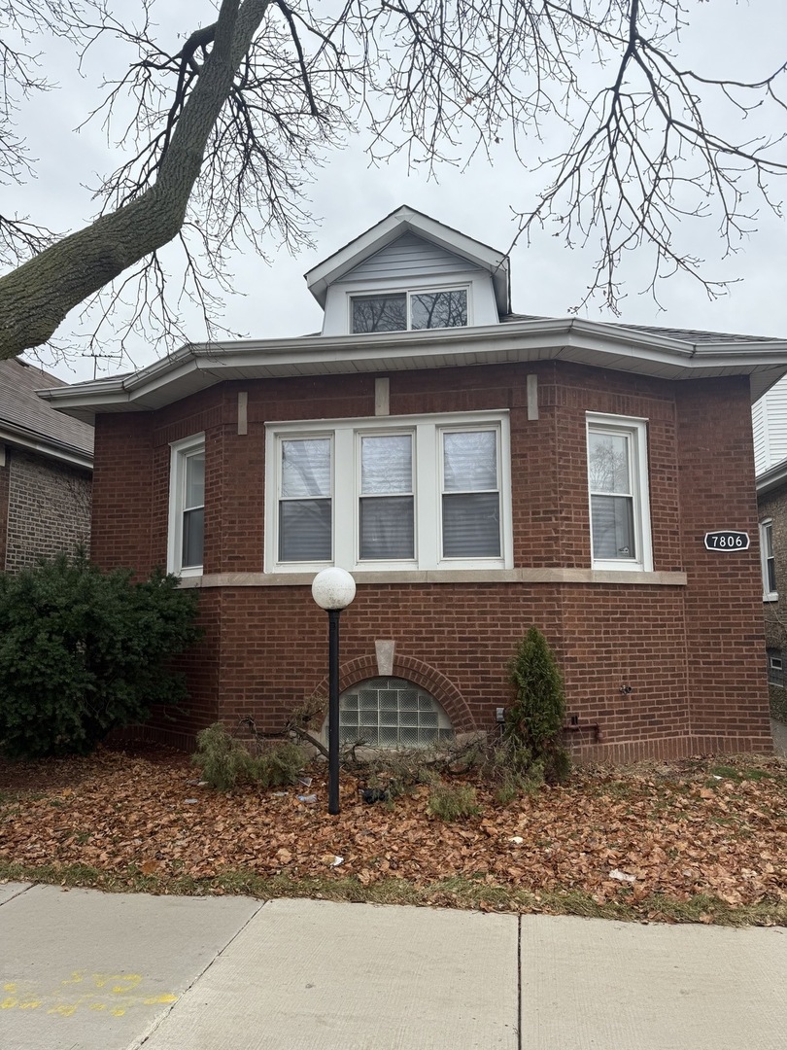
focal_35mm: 24
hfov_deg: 56.8
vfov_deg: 71.6
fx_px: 728
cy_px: 525
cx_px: 394
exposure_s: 1/1437
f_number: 1.78
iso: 80
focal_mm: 6.76
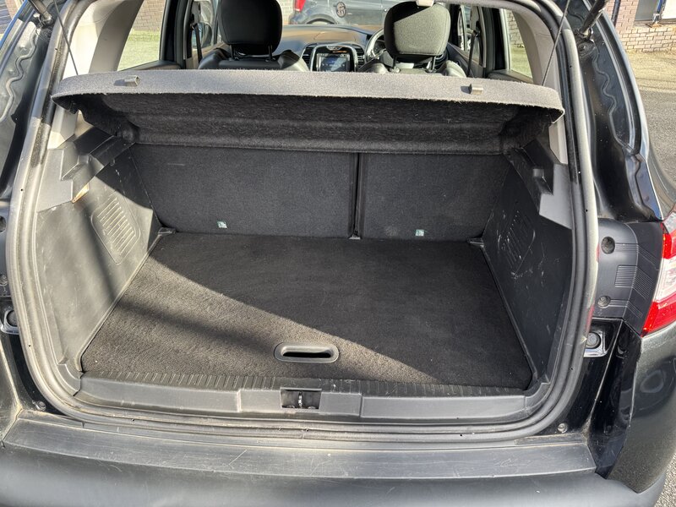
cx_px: 338
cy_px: 254
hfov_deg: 71.6
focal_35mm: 24
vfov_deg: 56.8
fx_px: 469
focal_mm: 6.76
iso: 64
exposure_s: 1/121
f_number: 1.78
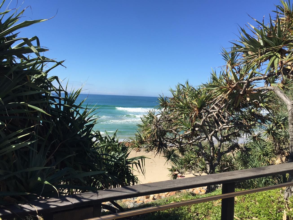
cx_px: 146
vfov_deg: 48.2
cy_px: 110
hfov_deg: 61.7
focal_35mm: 29
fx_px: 245
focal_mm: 4.15
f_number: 2.2
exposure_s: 1/1647
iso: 32
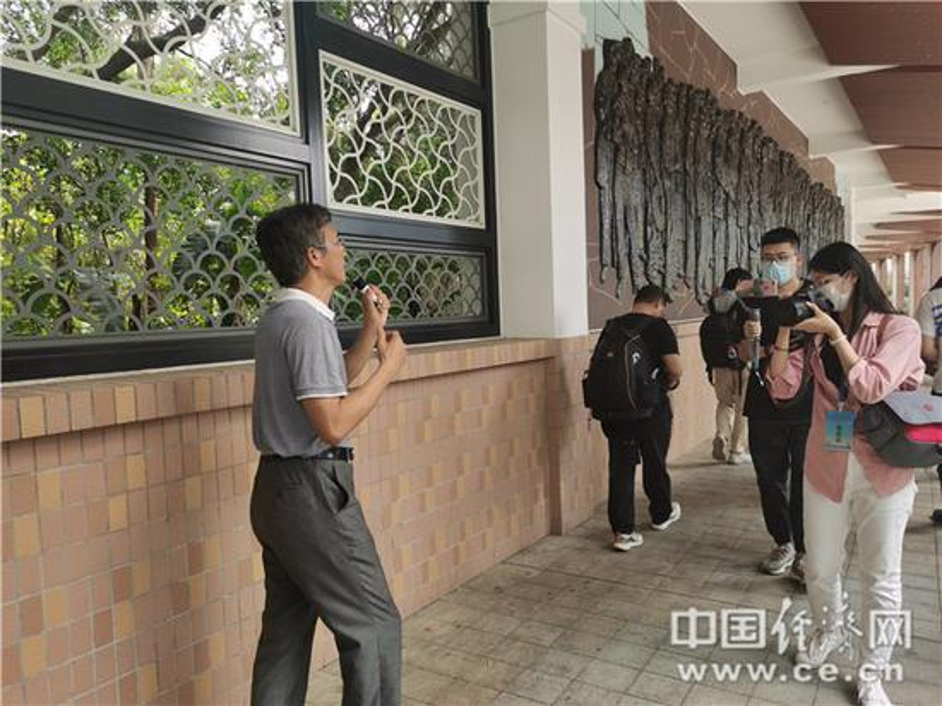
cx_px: 471
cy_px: 353
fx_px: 734
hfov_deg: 65.3
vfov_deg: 51.3
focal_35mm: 27
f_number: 1.8
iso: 50
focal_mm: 5.58
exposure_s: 1/147
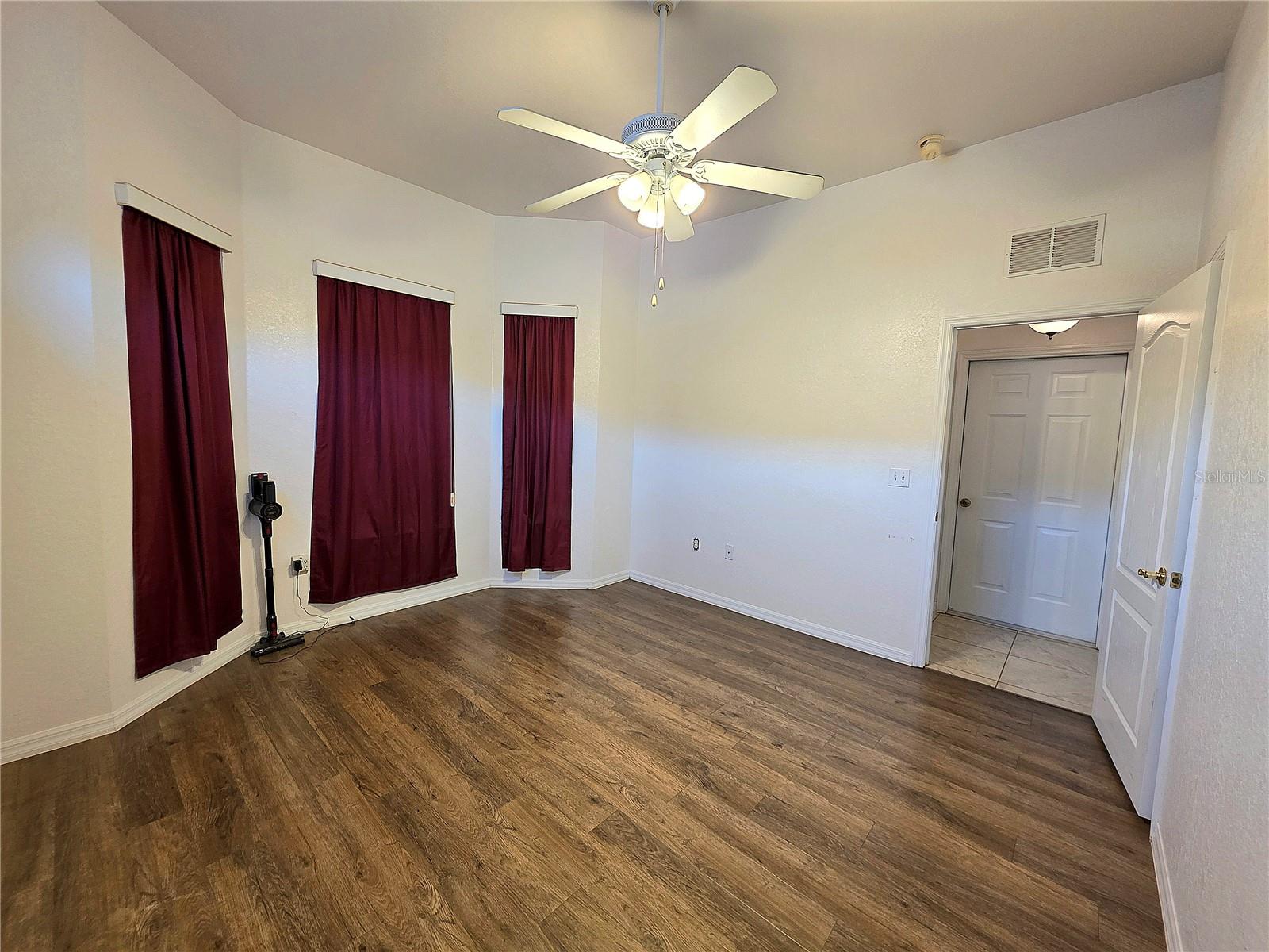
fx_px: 477
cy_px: 476
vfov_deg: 89.9
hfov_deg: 106.2
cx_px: 634
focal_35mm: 13
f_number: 1.9
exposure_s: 1/60.2
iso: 160
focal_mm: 2.2
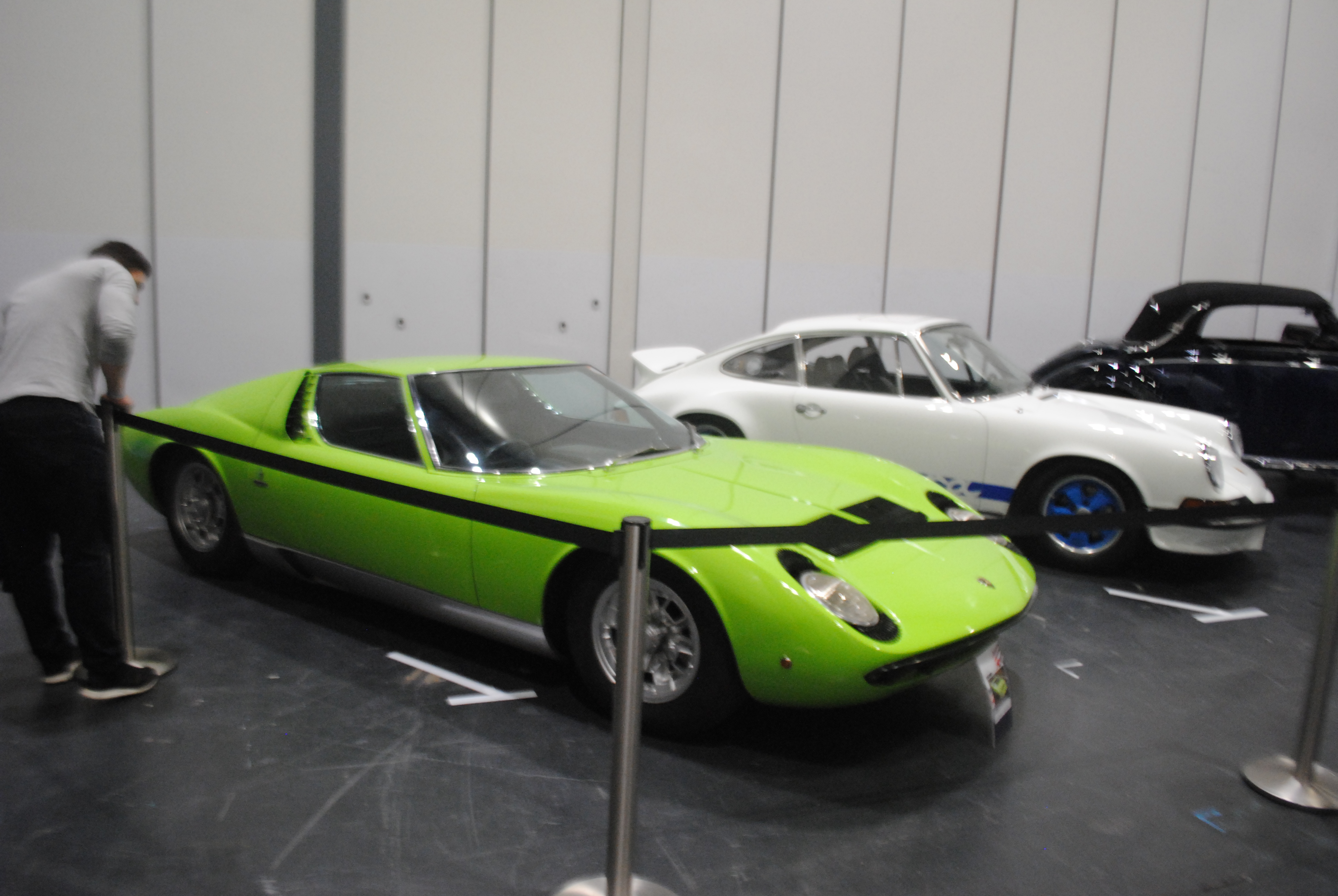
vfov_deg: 48.0
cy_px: 448
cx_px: 669
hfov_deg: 67.3
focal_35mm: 27
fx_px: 1005
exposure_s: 1/30
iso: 900
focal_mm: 18
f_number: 3.5
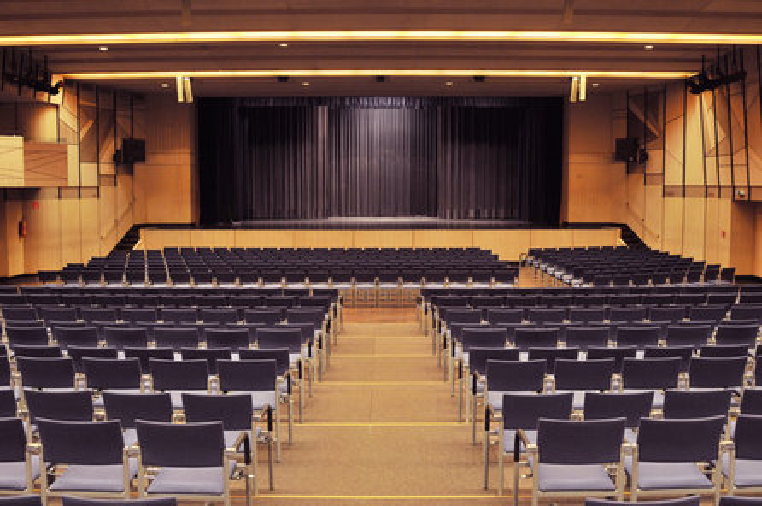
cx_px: 381
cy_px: 253
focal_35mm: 36
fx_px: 761
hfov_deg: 53.2
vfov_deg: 36.8
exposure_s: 1/3
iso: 640
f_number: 10
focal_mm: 24
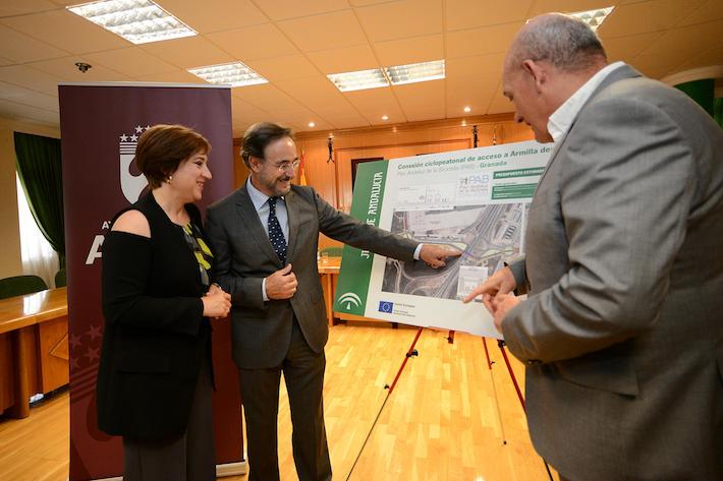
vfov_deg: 67.4
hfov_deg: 90.0
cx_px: 362
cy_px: 240
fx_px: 361
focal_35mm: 18
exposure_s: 1/125
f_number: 4
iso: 3200
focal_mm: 18
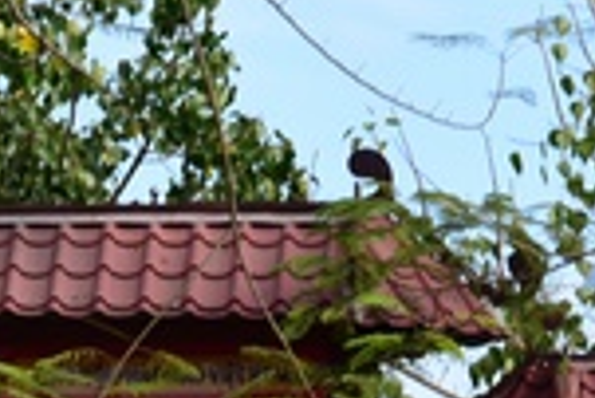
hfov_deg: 4.4
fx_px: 7808
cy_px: 733
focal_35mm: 472
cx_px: 67
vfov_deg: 2.9
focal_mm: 110
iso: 110
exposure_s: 1/100
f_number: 6.3
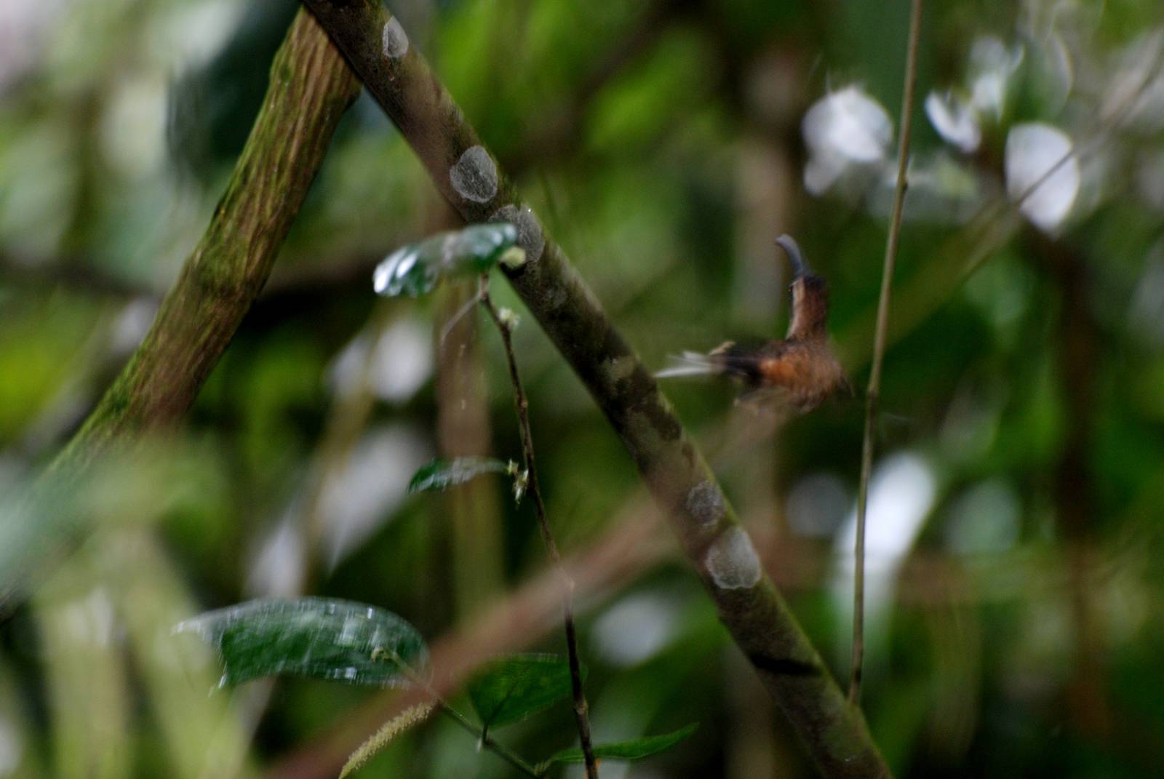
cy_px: 390
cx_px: 582
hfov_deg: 4.6
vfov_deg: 3.1
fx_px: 14567
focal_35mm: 450
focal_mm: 300
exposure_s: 1/60
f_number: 5.6
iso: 400
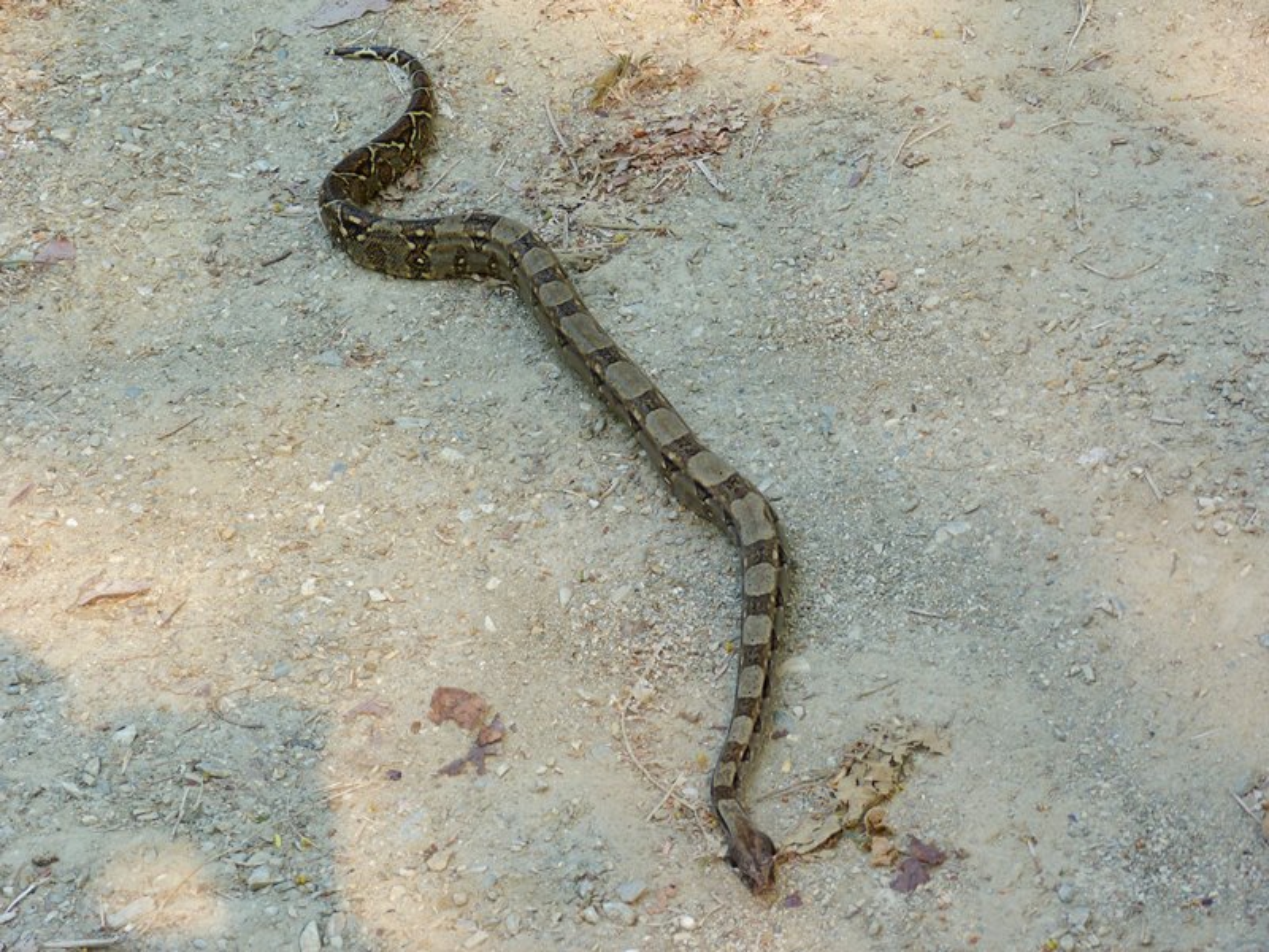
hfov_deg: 19.1
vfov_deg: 14.4
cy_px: 476
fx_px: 3776
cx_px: 634
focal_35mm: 103
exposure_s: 1/125
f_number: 4
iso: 80
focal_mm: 18.6
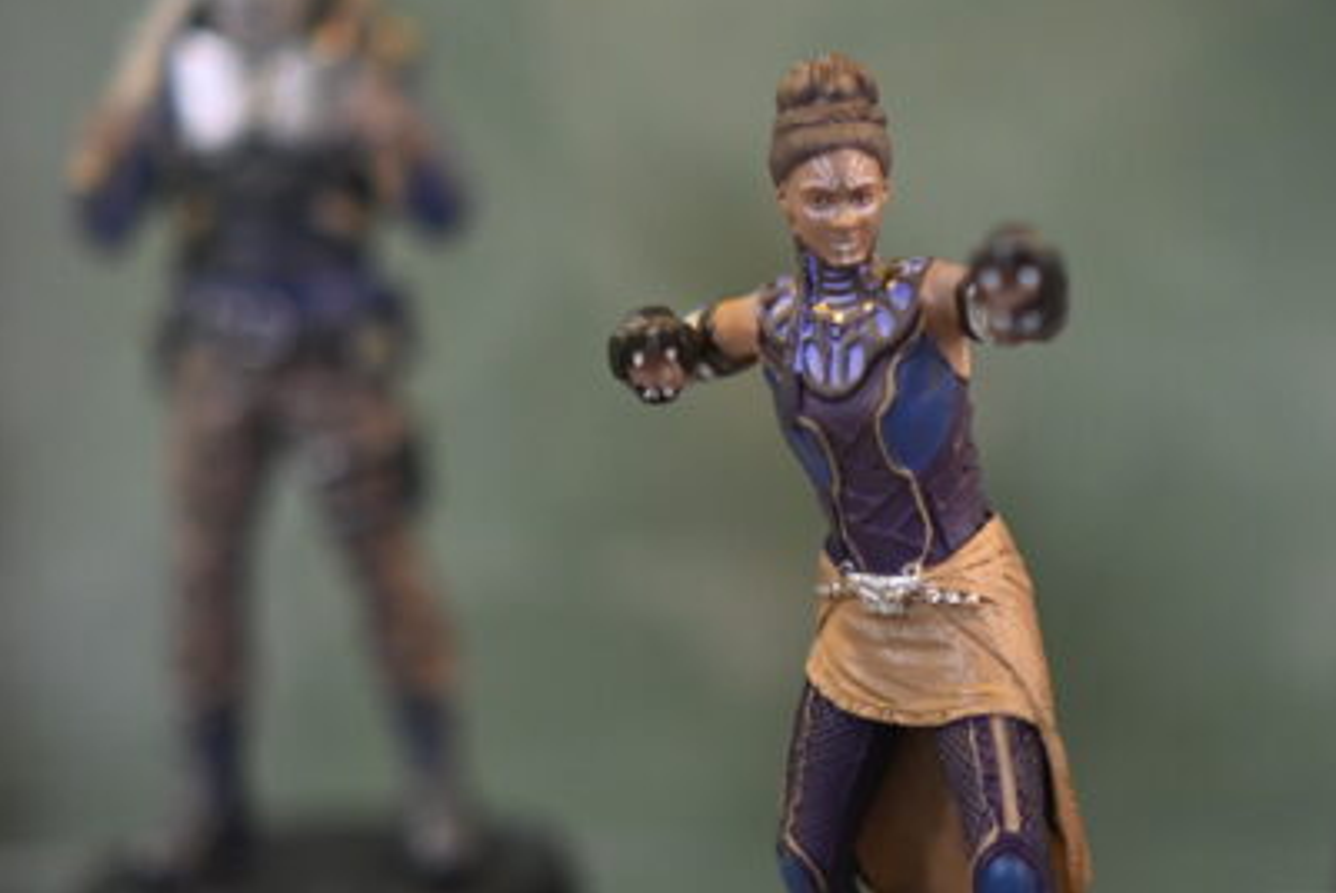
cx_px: 1096
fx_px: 4689
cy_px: 488
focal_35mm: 126
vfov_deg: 10.9
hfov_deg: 16.1
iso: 720
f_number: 1.4
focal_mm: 33
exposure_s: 1/50
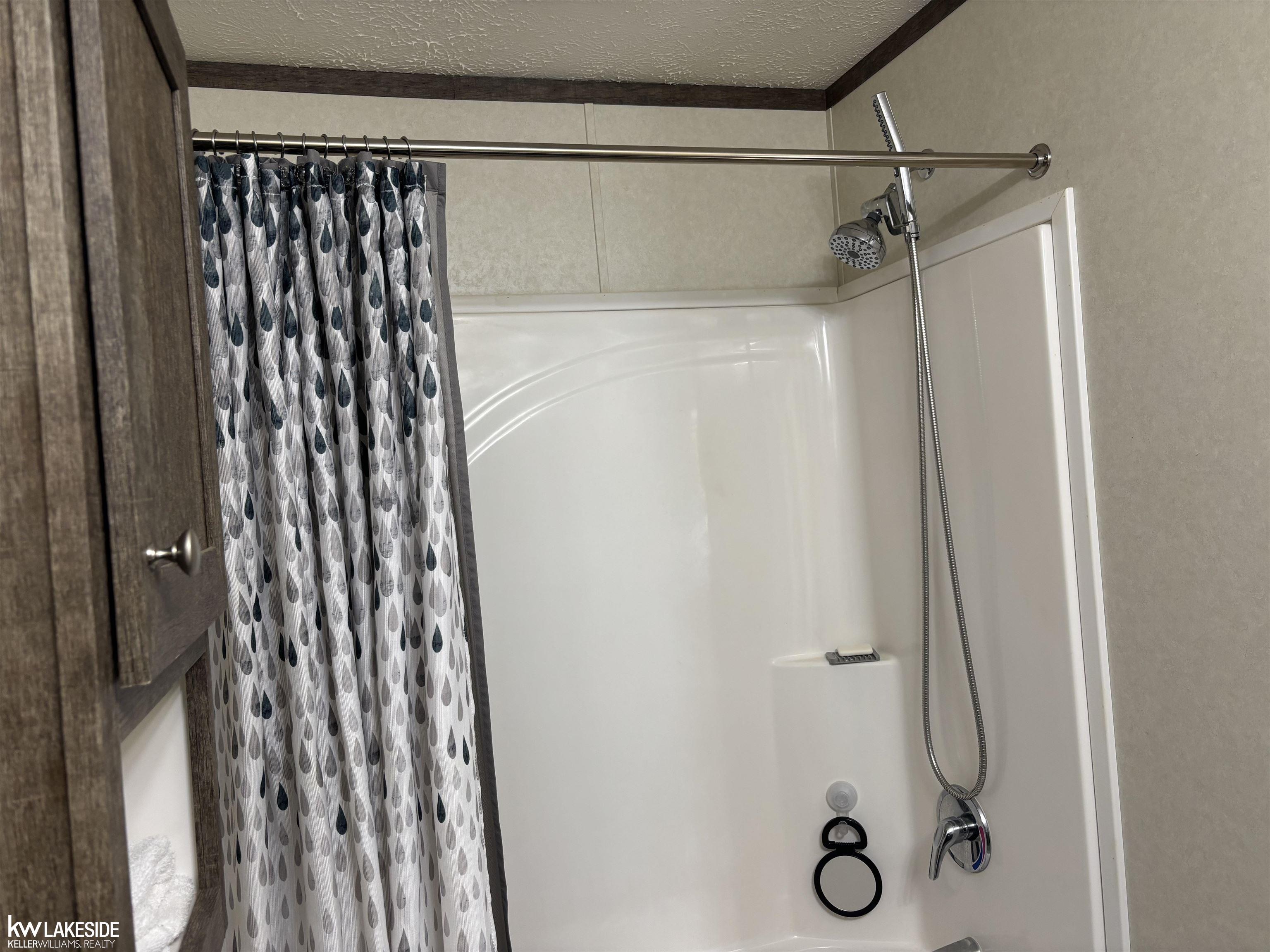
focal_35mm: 26
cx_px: 635
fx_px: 954
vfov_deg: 53.1
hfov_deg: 67.3
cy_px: 476
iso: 100
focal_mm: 5.96
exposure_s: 1/60
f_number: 1.6
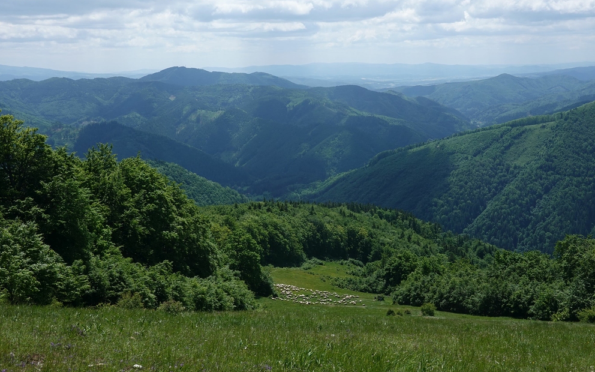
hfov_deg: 52.7
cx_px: 296
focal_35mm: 37
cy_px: 184
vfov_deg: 34.4
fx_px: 600
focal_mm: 13.29
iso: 125
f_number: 7.1
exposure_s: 1/400
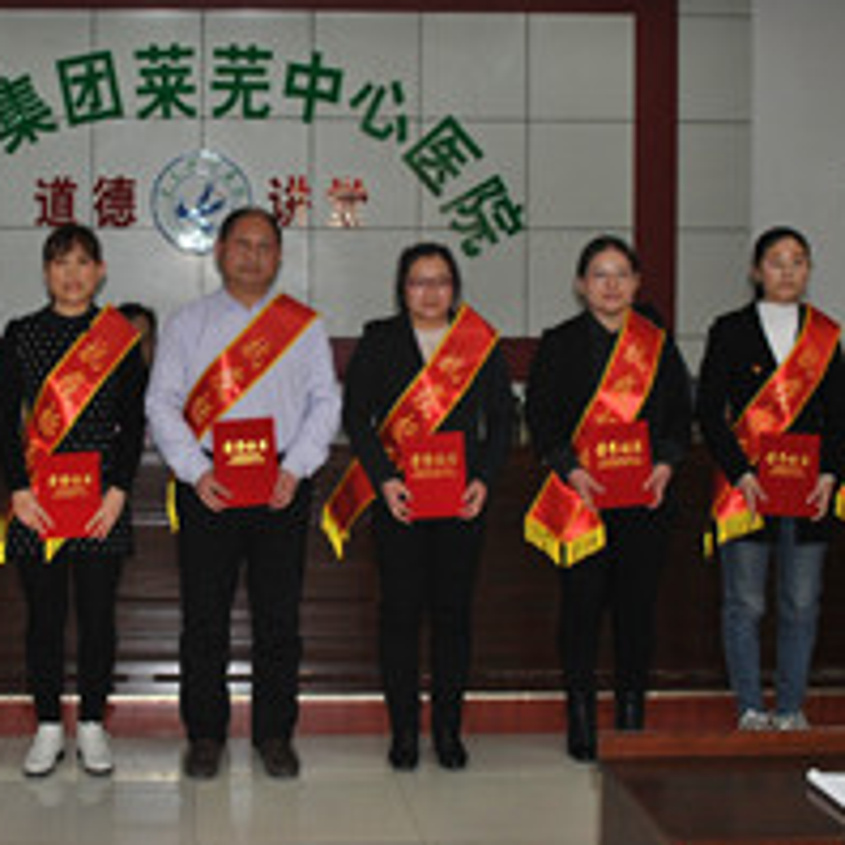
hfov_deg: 29.1
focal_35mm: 58
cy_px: 290
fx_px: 1602
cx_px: 222
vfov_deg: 29.4
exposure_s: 1/60
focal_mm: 18
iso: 200
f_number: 3.5
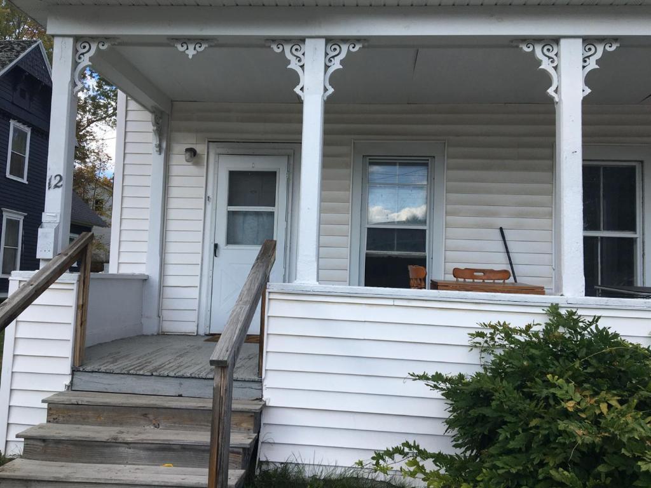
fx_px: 545
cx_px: 326
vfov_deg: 48.2
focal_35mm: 29
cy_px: 244
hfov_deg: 61.7
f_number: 2.2
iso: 25
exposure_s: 1/686
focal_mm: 4.15
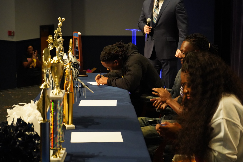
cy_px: 81
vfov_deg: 19.5
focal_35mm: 70
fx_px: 473
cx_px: 122
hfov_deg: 28.8
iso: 12800
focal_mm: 70
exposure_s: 1/100
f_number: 5.6
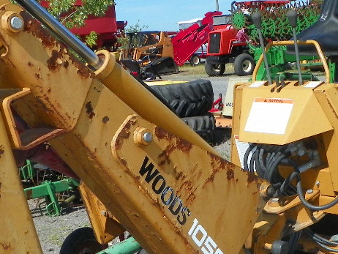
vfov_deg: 20.4
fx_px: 703
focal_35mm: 72
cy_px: 174
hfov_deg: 26.7
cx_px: 244
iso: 64
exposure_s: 1/400
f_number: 5.6
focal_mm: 4.6
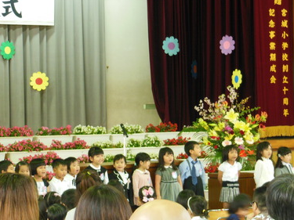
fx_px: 1163
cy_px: 110
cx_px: 185
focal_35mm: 137
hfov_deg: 14.4
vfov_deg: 10.8
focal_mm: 19.1
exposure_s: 1/8
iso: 400
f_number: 5.7
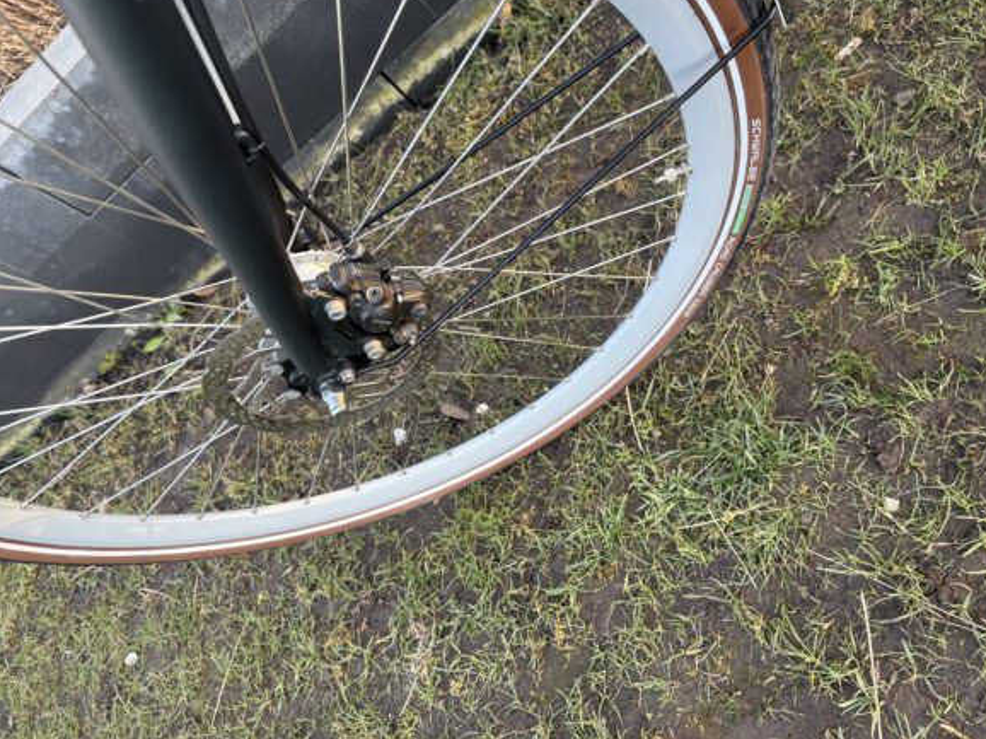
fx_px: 769
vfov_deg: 51.3
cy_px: 360
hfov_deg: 65.3
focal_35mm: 27
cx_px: 508
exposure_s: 1/122
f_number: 1.6
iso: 100
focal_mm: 5.96
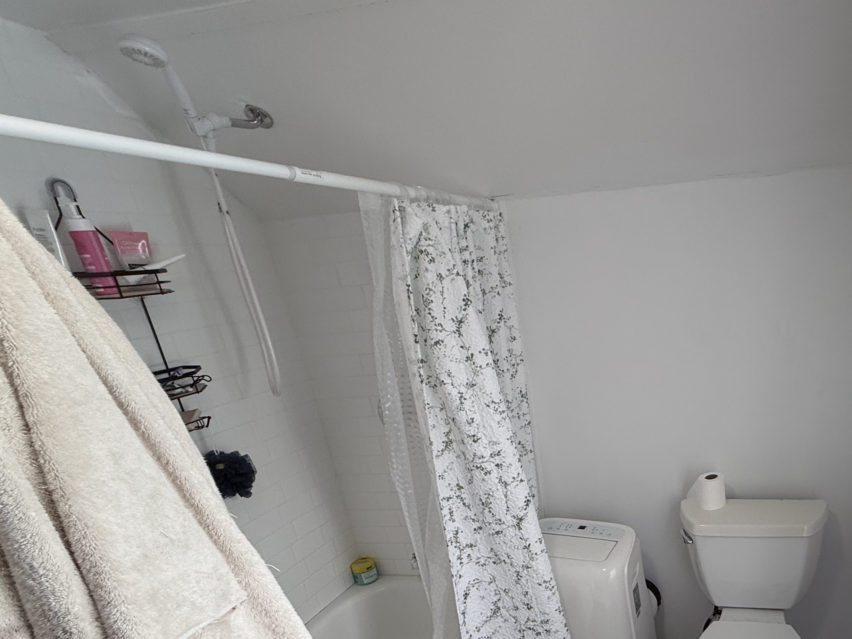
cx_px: 654
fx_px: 566
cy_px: 486
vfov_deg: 55.8
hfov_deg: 68.4
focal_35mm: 23
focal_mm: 2.22
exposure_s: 1/120
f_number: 2.2
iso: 160
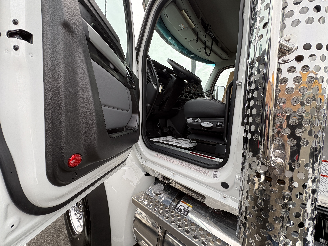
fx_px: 133
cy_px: 123
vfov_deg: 85.7
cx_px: 164
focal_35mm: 14
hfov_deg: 102.1
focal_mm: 2.22
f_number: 2.2
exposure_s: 1/145
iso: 50
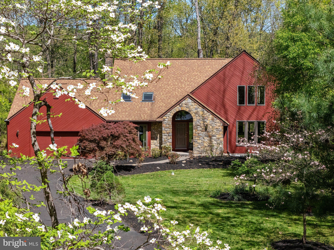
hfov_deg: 27.8
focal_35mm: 70
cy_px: 125
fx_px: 675
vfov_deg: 21.0
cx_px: 167
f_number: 2.8
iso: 200
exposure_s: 1/2500
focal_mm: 19.35
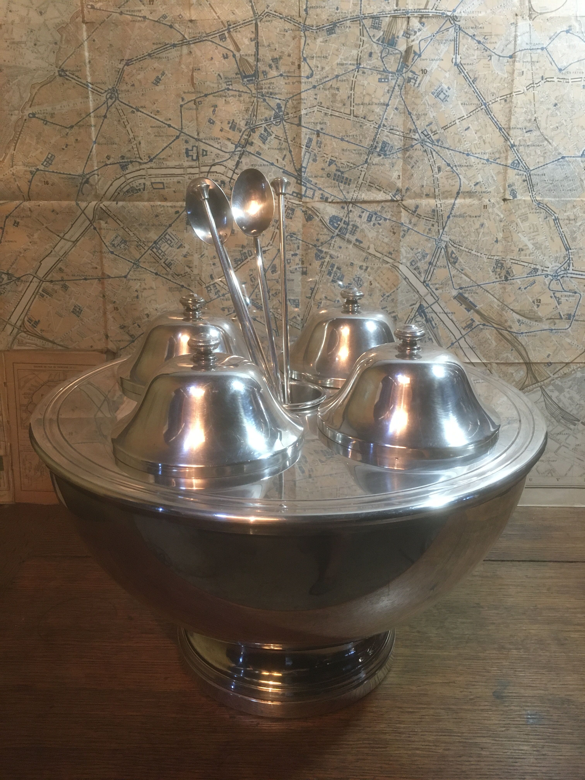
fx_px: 653
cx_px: 292
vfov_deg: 61.7
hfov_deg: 48.2
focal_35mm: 29
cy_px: 390
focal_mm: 4.15
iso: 200
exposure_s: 1/33
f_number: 2.2
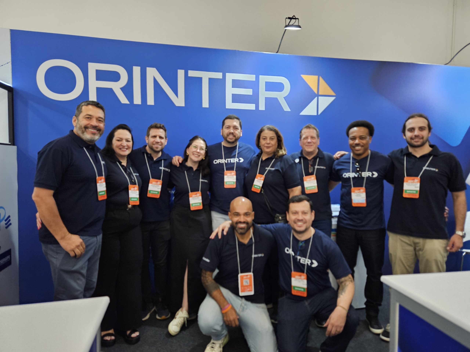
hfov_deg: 73.9
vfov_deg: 58.9
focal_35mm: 23
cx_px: 235
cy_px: 176
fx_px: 312
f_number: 1.8
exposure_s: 1/120
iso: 500
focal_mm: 5.4
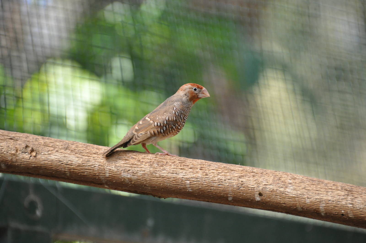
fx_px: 4570
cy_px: 122
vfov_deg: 3.0
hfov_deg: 4.6
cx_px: 183
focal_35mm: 450
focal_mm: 300
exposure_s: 1/640
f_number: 6.3
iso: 1000
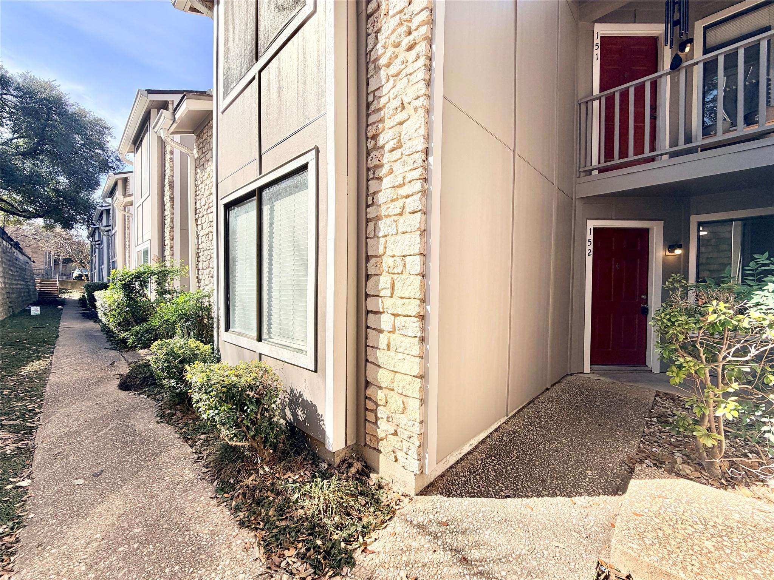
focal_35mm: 14
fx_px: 313
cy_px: 290
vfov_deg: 85.7
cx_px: 387
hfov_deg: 102.1
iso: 32
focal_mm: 2.22
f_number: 2.2
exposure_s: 1/770
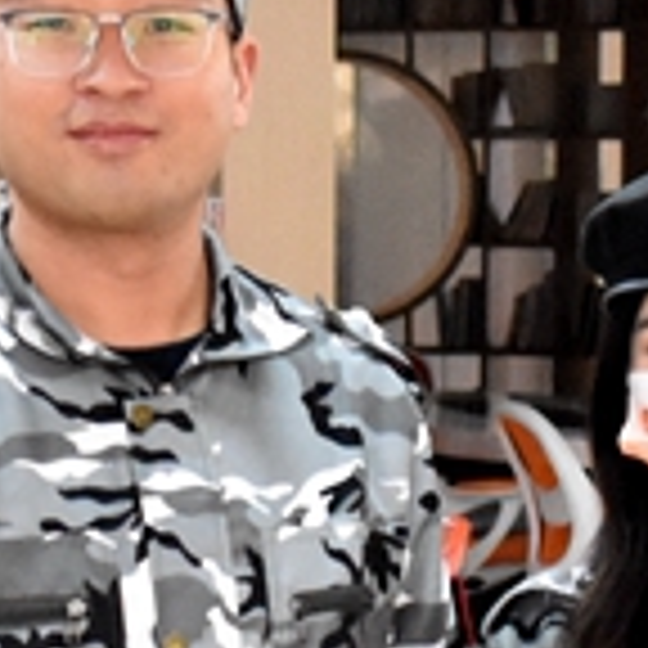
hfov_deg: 7.6
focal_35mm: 230
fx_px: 4871
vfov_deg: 7.6
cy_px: 457
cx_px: 234
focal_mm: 26
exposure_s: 1/60
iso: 5000
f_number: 4
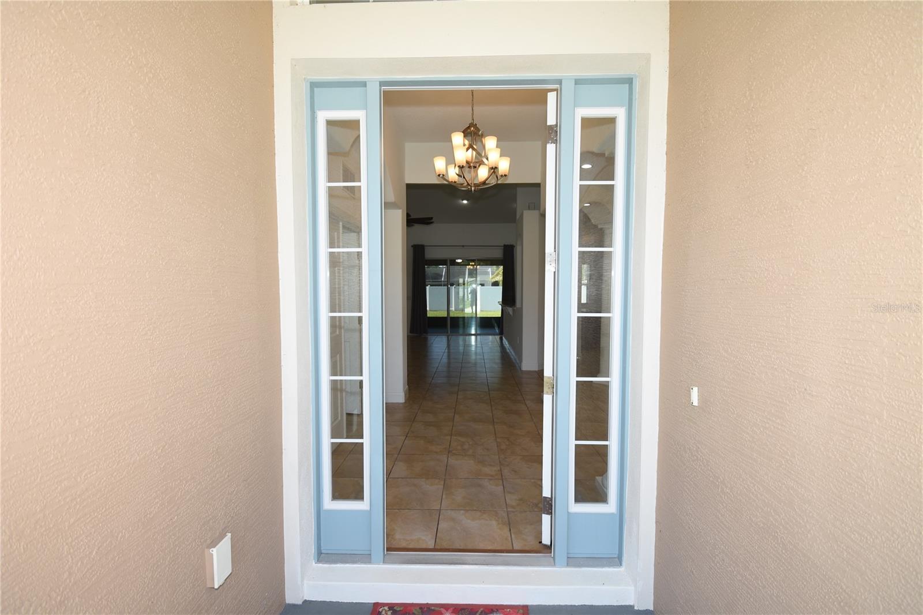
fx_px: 384
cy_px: 308
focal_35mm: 15
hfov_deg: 100.4
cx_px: 462
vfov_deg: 77.3
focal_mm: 10
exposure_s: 1/80
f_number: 4.5
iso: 100
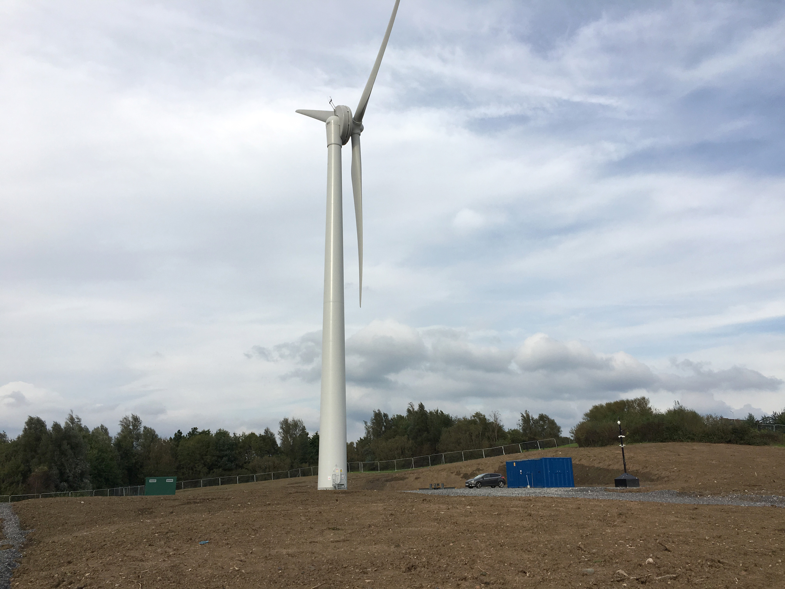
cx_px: 392
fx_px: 658
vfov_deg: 48.2
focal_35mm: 29
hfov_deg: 61.7
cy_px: 294
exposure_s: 1/1748
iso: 25
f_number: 2.2
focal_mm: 4.15
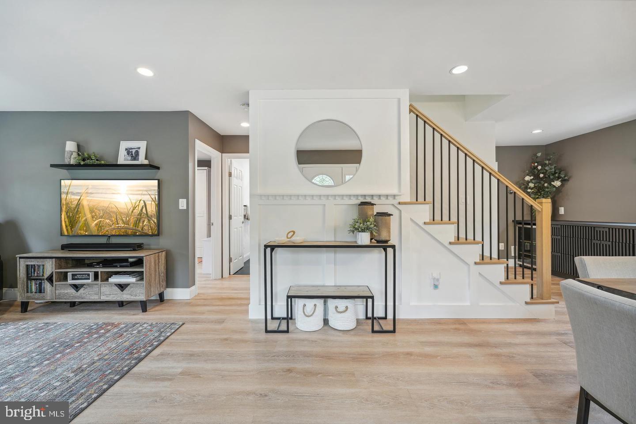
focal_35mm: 14
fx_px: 247
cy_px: 212
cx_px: 318
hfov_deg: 104.3
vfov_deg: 81.2
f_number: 8
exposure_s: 1/10
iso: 400
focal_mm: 14
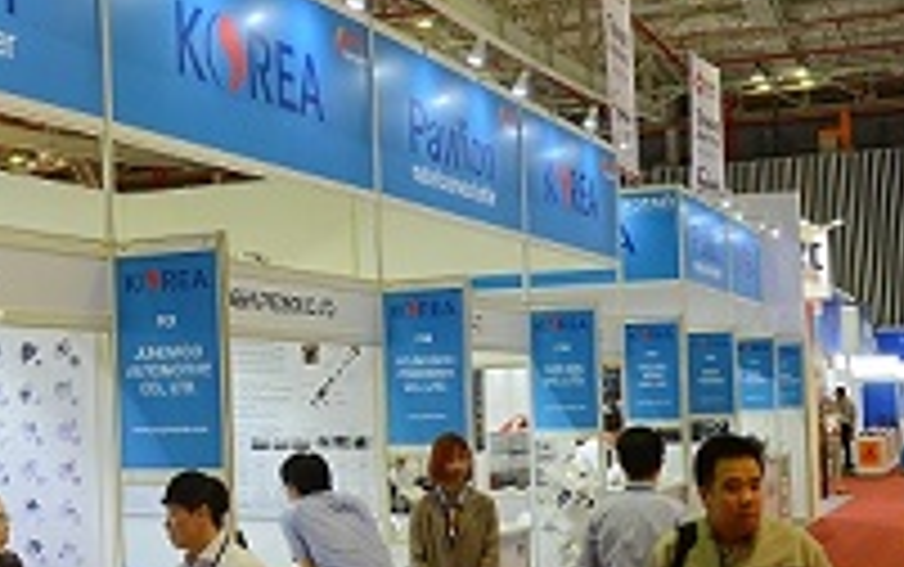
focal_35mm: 64
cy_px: 320
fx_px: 1578
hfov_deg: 30.0
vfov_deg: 20.3
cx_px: 27
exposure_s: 1/30
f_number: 4.5
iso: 500
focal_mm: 18
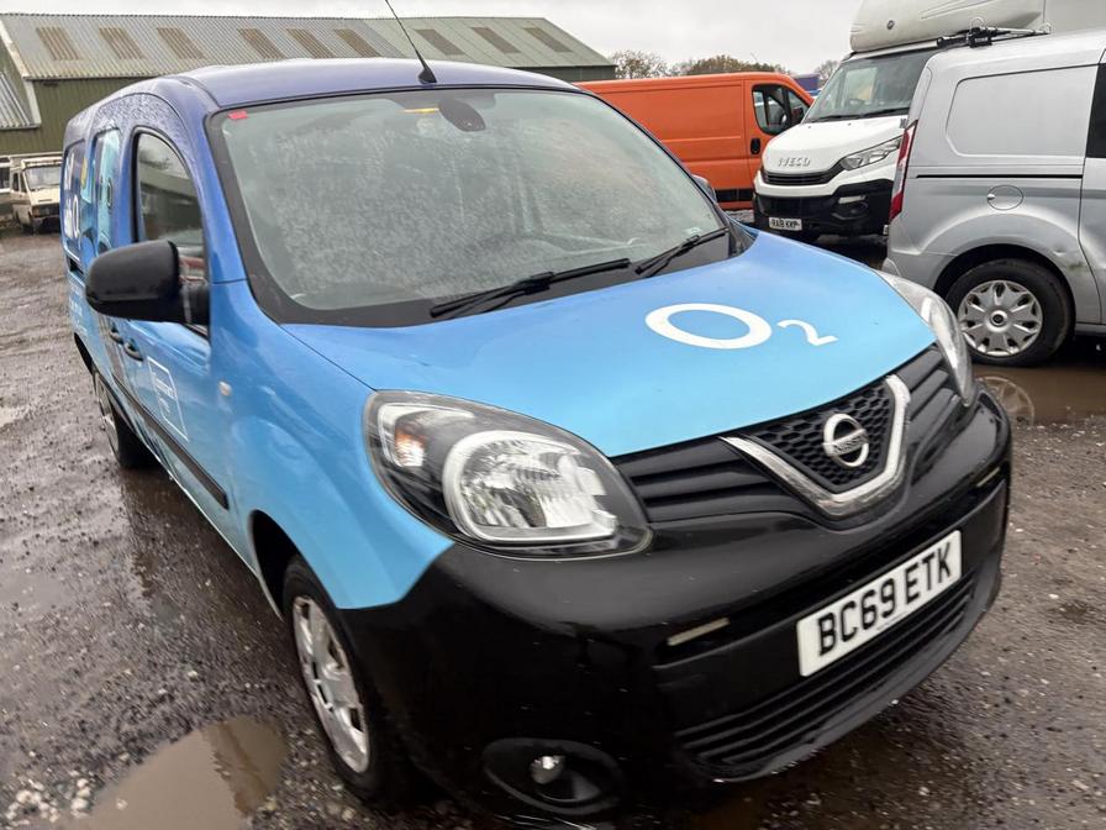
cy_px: 415
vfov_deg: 53.1
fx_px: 831
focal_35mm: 26
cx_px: 553
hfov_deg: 67.3
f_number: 1.6
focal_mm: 5.96
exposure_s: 1/86
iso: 125
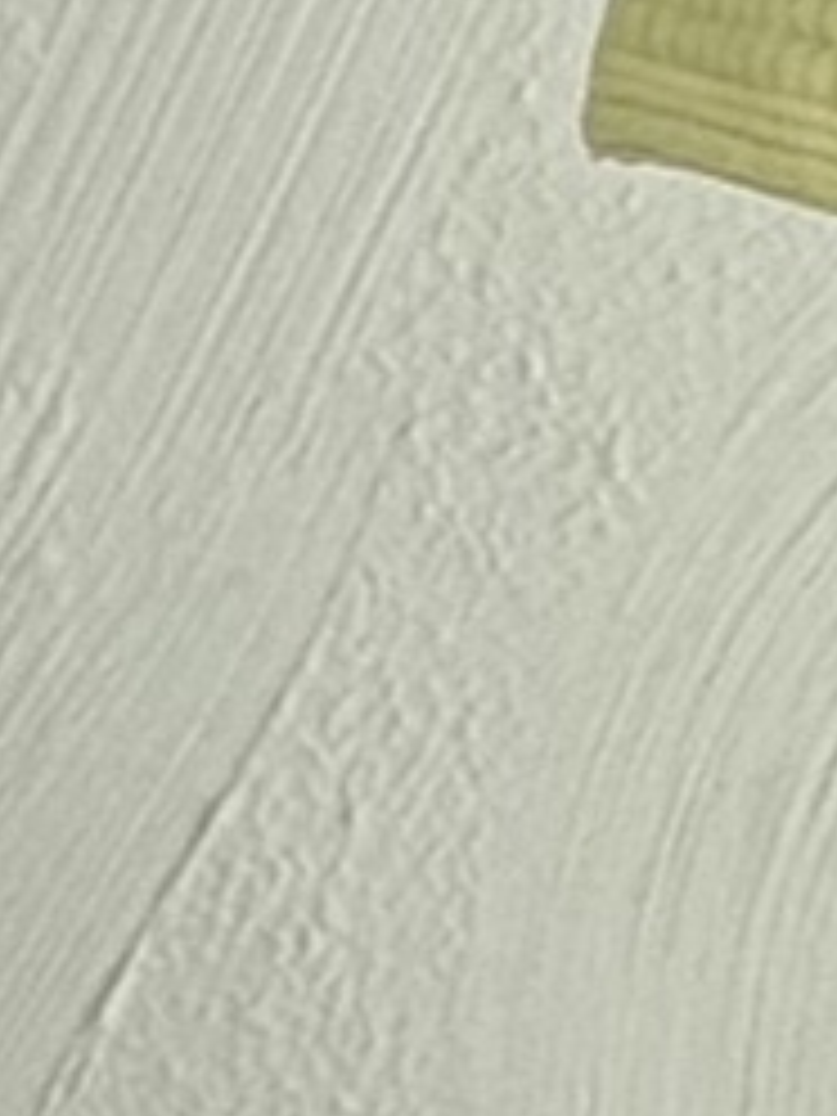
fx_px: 7705
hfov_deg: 5.9
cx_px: 2214
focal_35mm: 239
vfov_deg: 7.8
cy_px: -1462
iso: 64
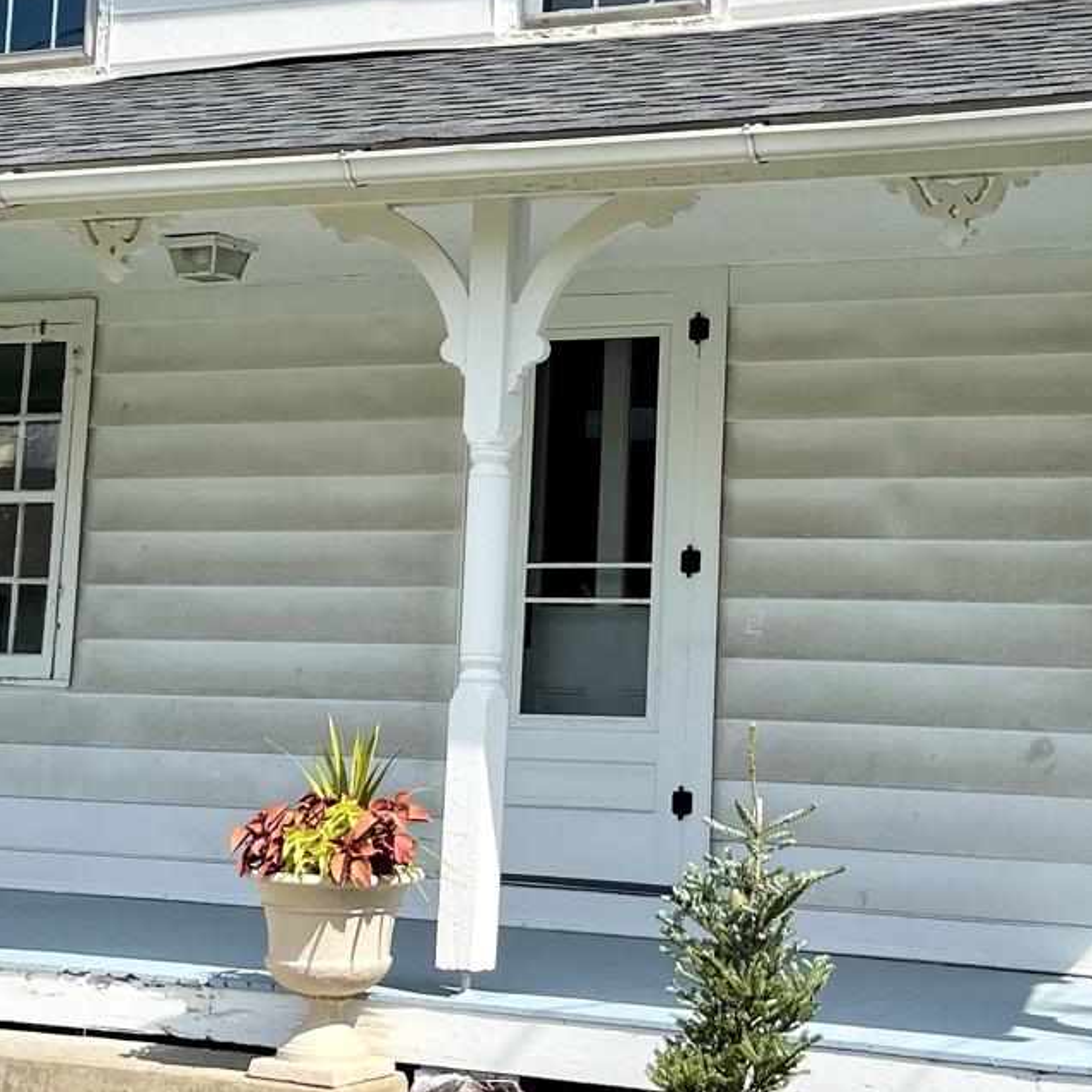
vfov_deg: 23.3
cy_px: 369
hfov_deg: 23.3
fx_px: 2641
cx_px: 728
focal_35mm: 74
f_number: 1.6
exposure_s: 1/3344
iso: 32
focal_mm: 5.1
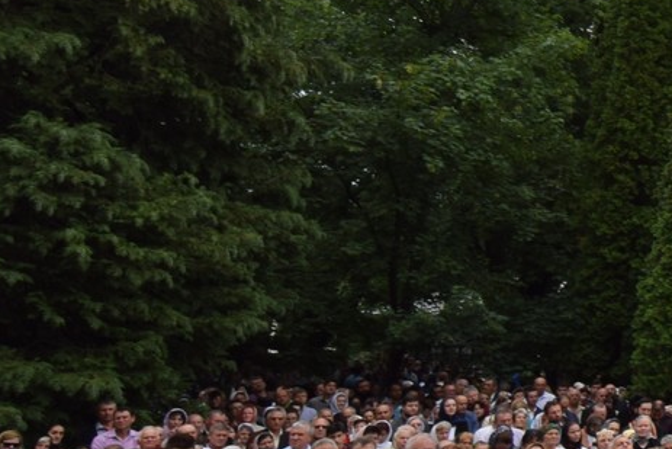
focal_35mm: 62
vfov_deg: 21.7
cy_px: 92
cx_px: 1145
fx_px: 1158
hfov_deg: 22.5
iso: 100
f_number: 8
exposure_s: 1/100
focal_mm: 10
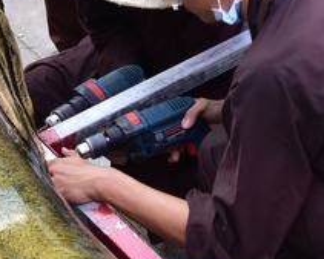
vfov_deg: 14.0
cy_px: 88
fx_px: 1055
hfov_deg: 17.5
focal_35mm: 110
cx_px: 149
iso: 200
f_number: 5.6
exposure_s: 1/100
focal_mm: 38
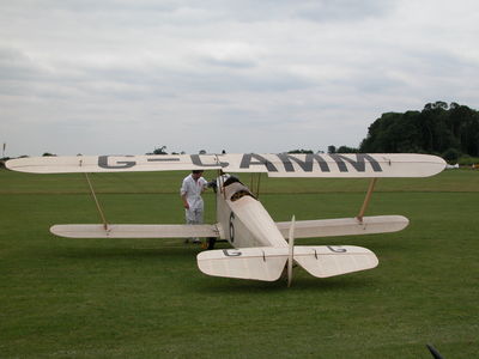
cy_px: 180
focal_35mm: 46
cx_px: 240
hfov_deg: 41.2
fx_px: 637
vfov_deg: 31.5
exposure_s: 1/405
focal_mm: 11.6
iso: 100
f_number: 6.7
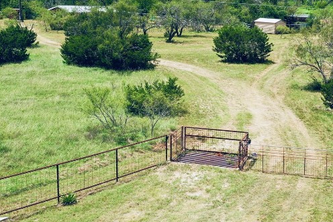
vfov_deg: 20.9
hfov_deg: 30.4
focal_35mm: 65
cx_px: 252
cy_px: 93
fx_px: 601
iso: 100
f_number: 5.6
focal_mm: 10.26
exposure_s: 1/500
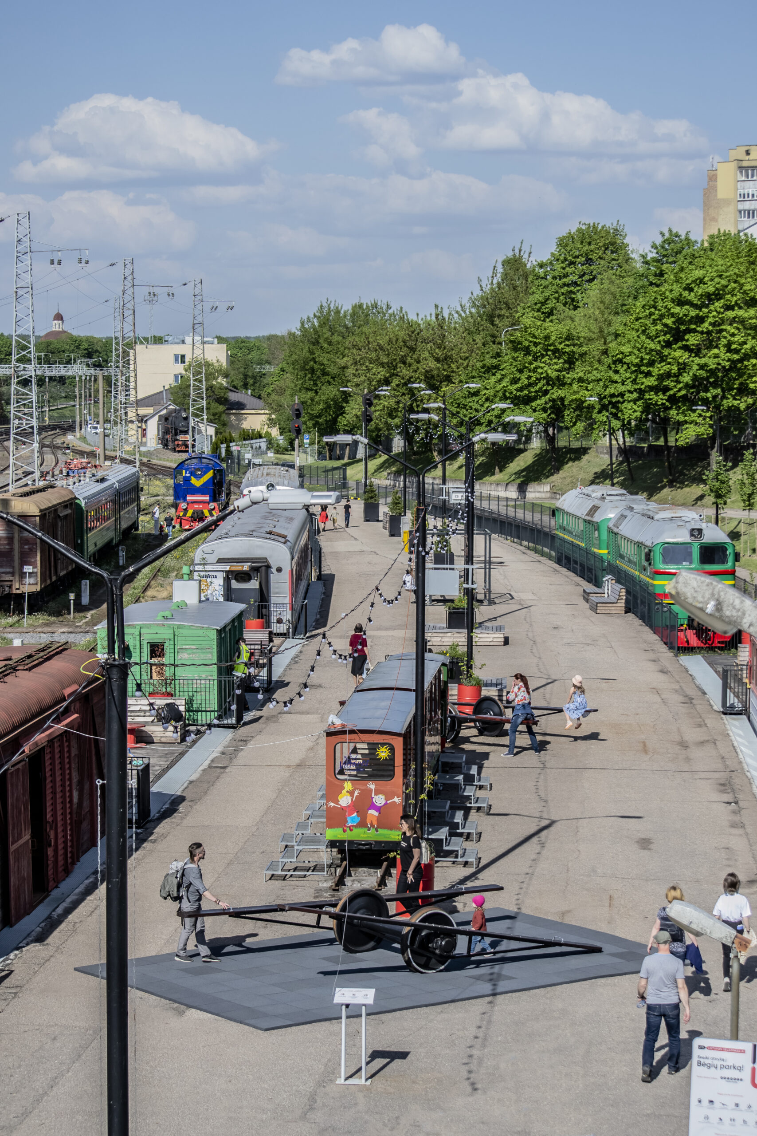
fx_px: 2602
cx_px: 378
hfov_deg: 16.6
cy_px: 568
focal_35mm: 82
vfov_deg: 24.6
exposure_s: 1/800
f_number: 5.6
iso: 200
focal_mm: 55
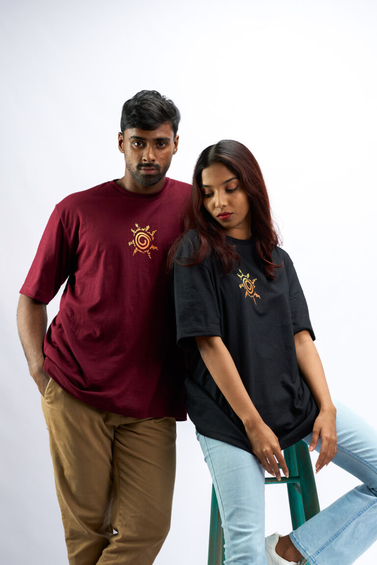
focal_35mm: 75
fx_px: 1178
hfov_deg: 18.2
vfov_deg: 27.0
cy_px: 282
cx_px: 188
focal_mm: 50
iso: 800
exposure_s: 1/125
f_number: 4
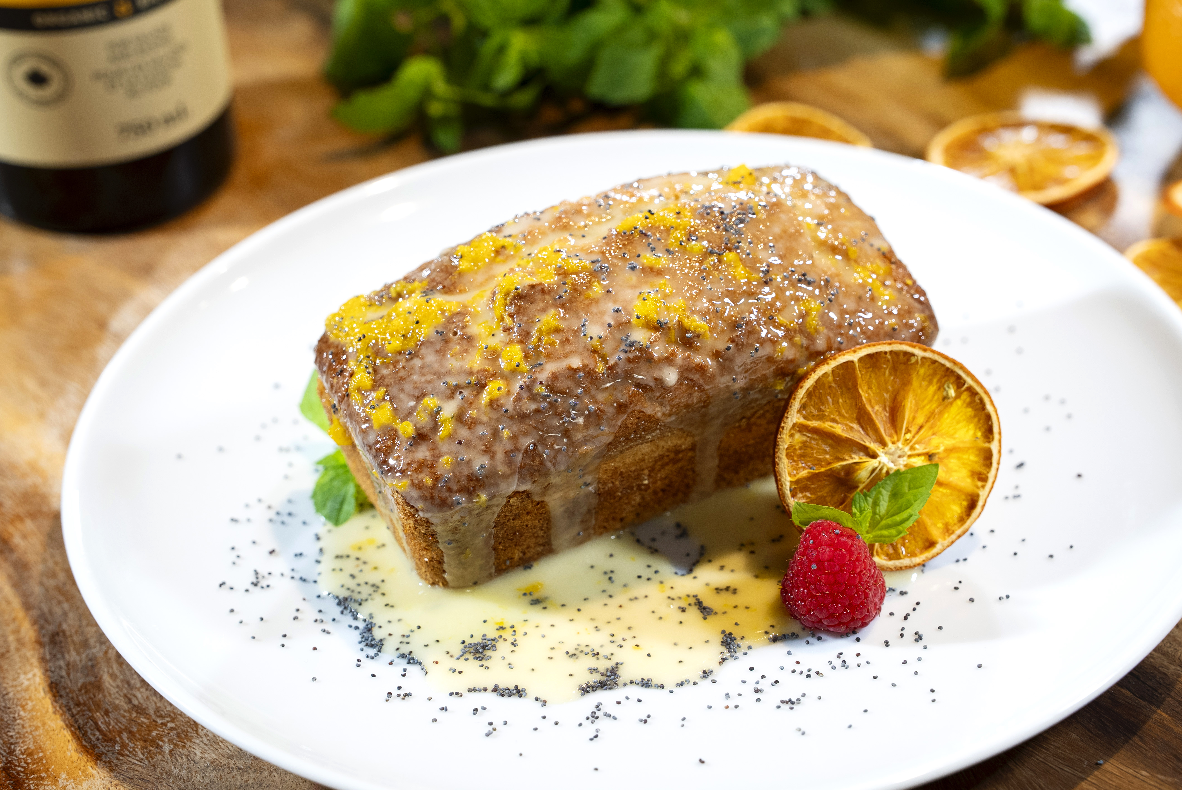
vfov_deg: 15.5
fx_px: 2904
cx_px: 591
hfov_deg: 23.0
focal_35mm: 88
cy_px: 395
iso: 800
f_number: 6.3
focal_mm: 88.4
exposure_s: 1/60
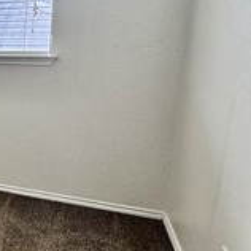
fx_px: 410
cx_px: -195
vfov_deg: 33.9
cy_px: 98
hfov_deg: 21.9
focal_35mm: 50
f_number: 2.2
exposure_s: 1/120
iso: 125
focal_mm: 2.22
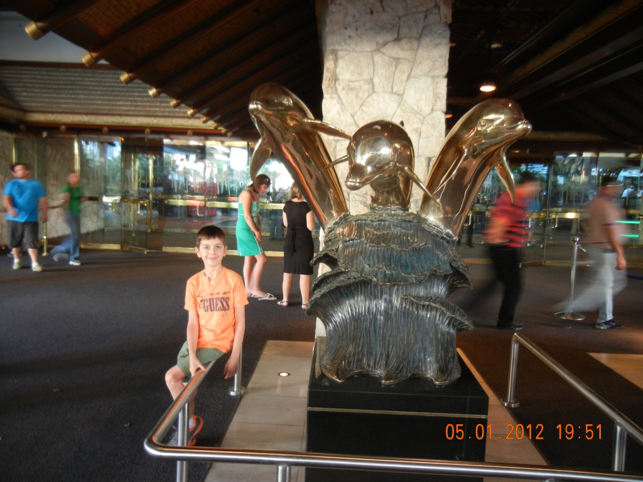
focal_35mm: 30
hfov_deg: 60.0
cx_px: 322
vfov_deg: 46.8
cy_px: 241
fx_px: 557
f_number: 3.5
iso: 200
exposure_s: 1/6.1
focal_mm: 5.4
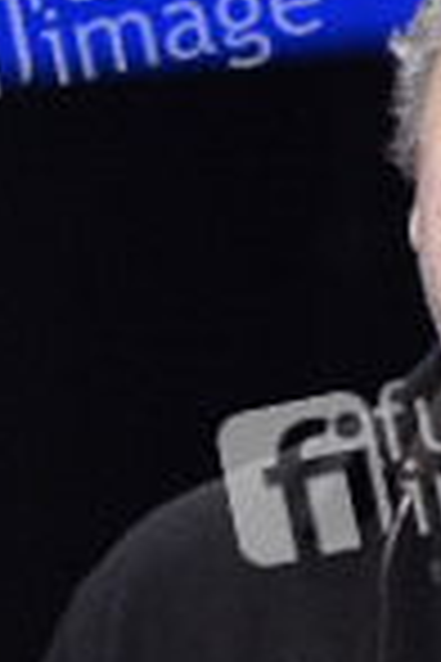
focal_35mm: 873
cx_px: 580
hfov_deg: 1.6
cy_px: 685
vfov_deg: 2.4
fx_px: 16040
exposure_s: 1/200
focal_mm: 320
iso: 10000
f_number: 5.6
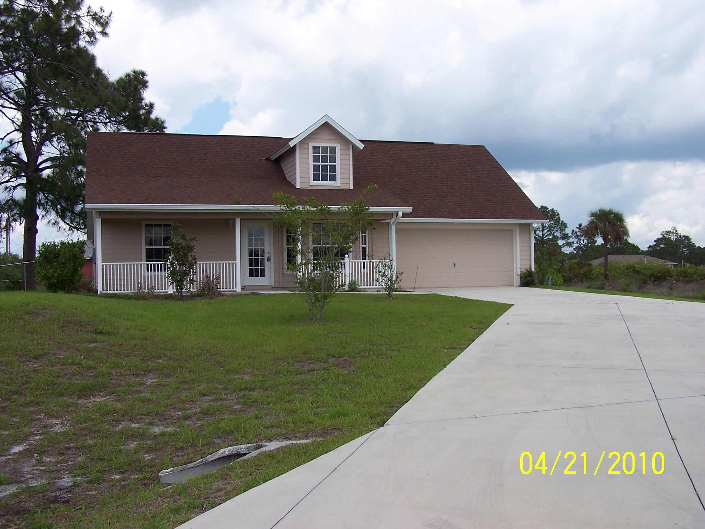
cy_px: 264
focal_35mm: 38
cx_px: 352
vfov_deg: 37.7
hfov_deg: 49.0
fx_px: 774
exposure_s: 1/500
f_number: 4
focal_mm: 6.3
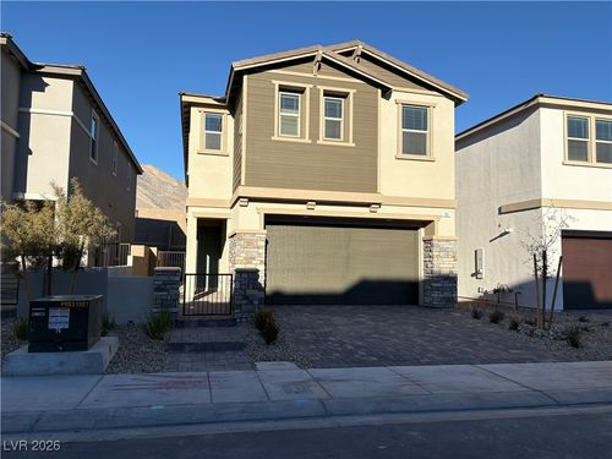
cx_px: 306
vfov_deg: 53.1
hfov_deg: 67.3
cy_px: 230
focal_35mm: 26
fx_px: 460
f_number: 1.6
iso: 50
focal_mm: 5.96
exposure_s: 1/3623
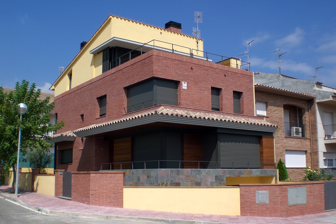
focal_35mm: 40
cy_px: 122
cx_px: 167
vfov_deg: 33.4
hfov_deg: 48.5
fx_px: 373
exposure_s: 1/800
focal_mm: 6.3
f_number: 4.4
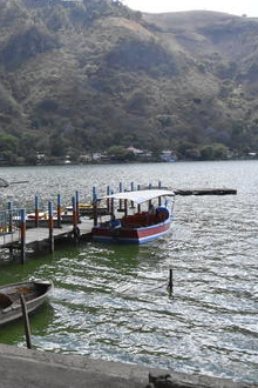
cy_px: 193
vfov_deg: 39.6
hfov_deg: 25.2
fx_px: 537
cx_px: -19
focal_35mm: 50
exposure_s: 1/1000
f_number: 16
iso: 3200
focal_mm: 22
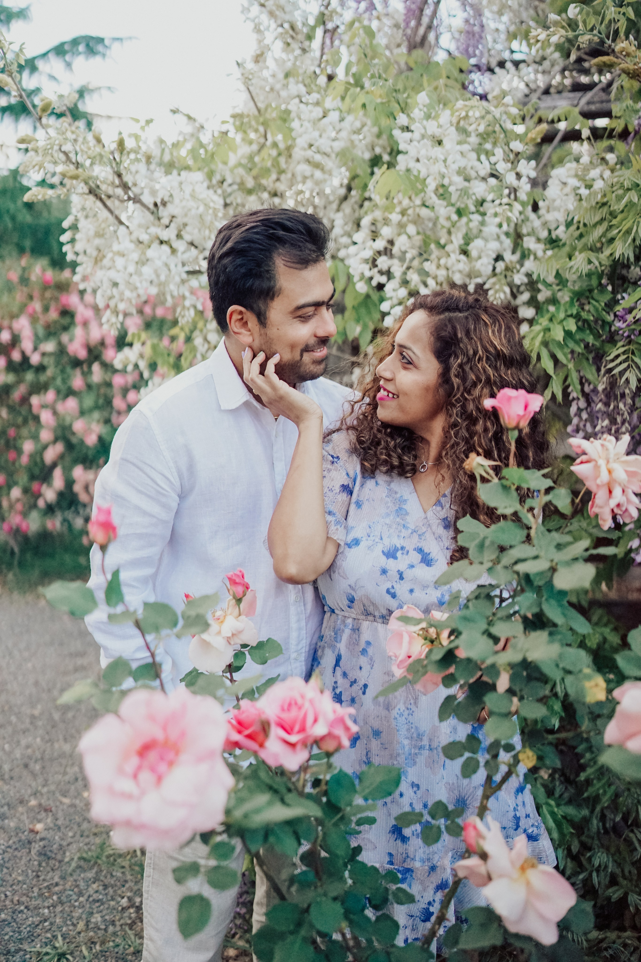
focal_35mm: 35
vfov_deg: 54.4
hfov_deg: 37.9
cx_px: 320
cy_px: 481
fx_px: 935
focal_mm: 35
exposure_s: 1/6400
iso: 3200
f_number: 1.6
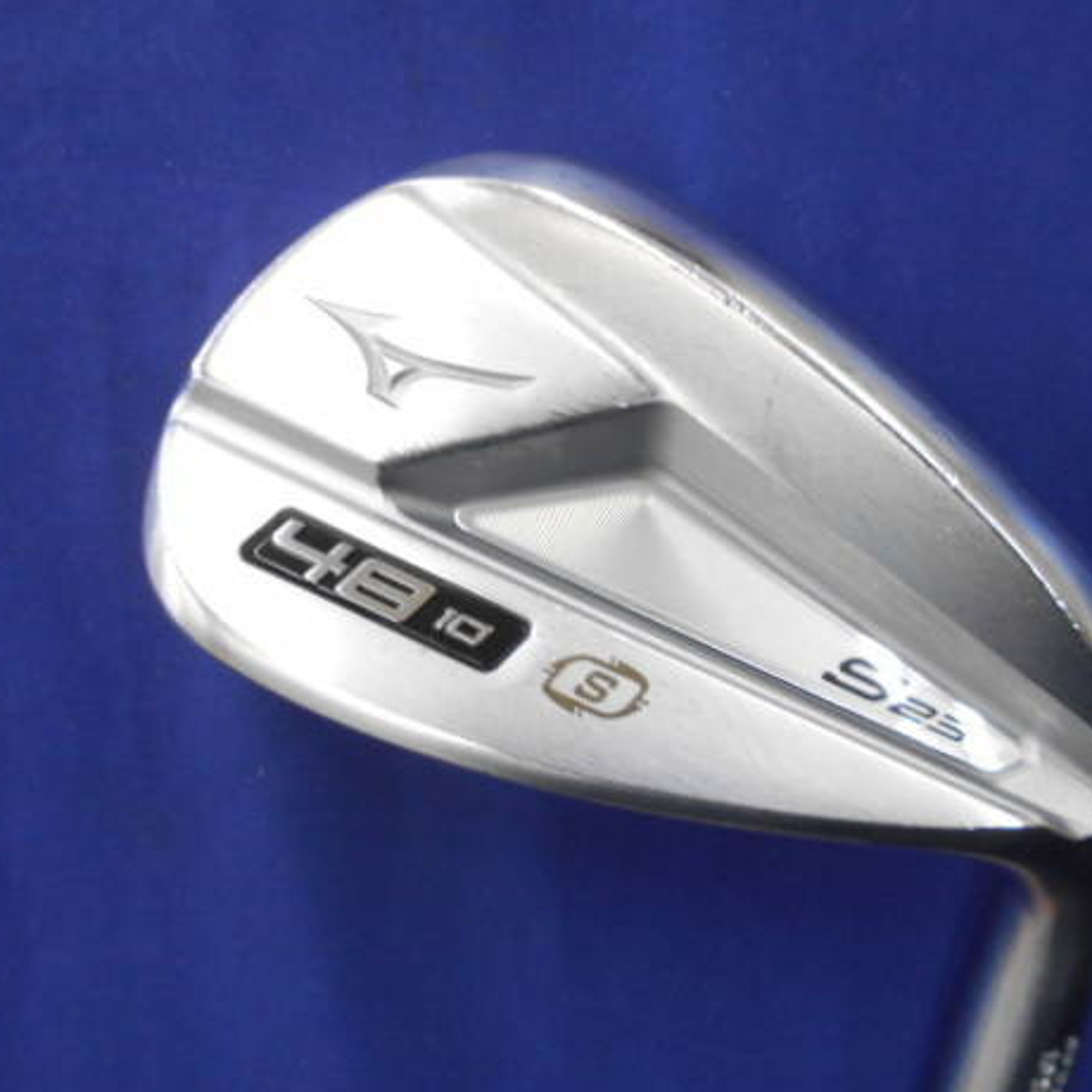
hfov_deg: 50.8
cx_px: 650
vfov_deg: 51.1
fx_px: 1142
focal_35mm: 32
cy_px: 546
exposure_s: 1/30
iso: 200
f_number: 3.2
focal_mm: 4.6
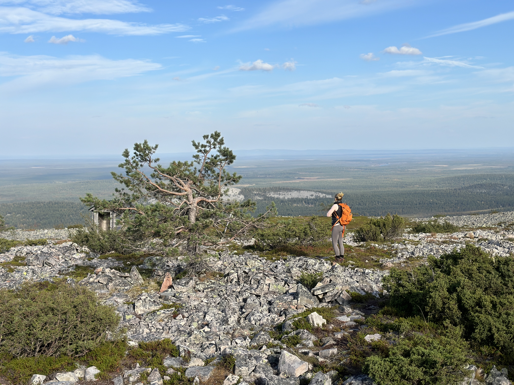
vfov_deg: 30.3
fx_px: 713
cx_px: 257
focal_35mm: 48
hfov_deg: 39.7
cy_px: 192
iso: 80
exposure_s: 1/4785
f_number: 1.78
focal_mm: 6.86
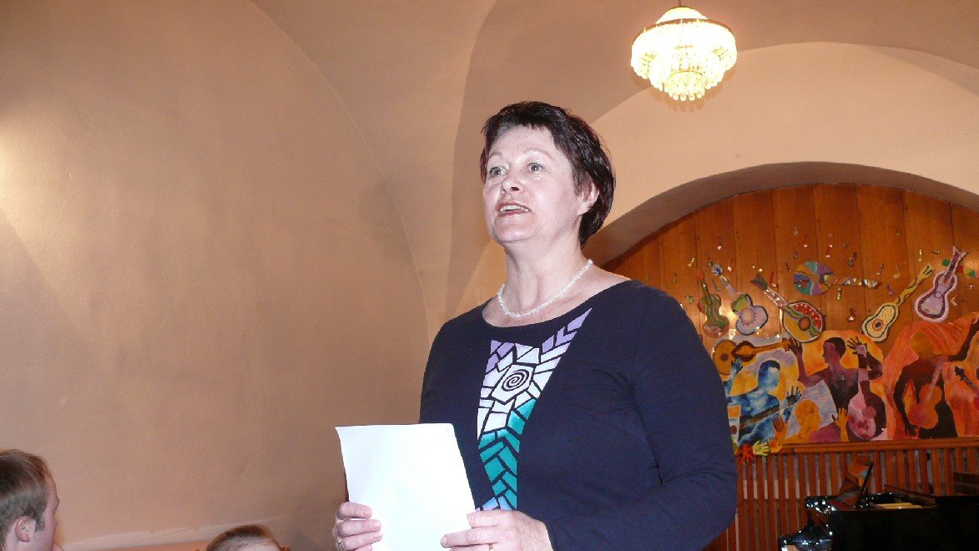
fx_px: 1012
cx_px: 498
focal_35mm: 39
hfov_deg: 51.6
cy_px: 296
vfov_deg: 30.4
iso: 200
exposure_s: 1/30
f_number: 2.8
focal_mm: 7.4
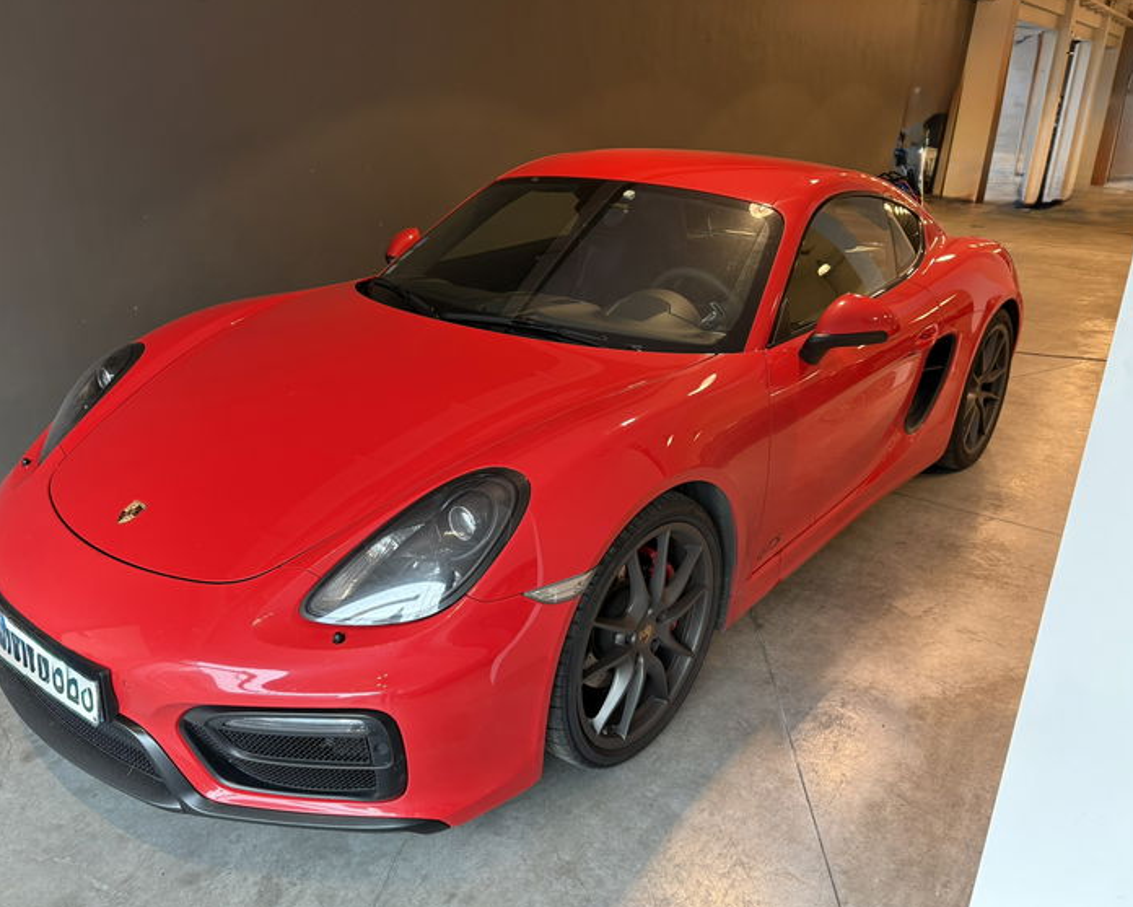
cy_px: 448
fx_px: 939
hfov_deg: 62.1
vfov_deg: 51.5
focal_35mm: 28
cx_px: 518
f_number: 1.6
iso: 100
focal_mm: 5.96
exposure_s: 1/50
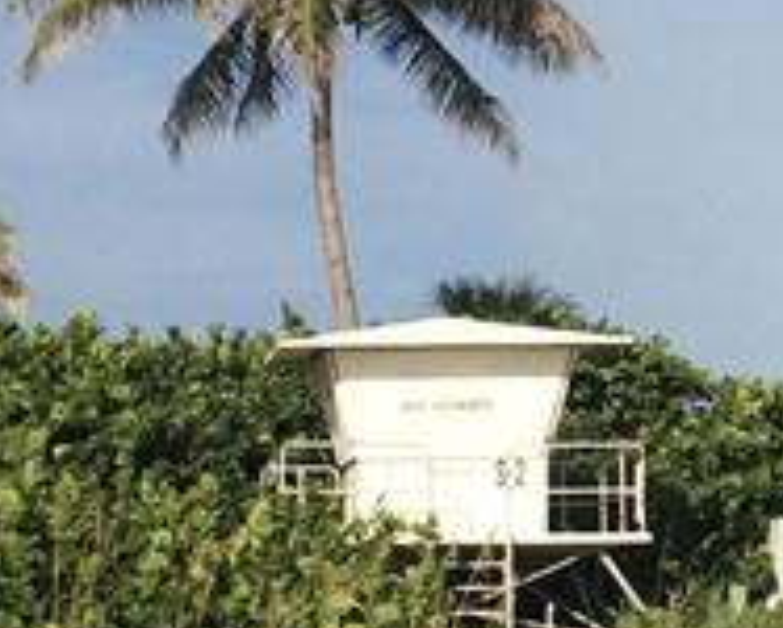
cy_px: 88
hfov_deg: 11.4
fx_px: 3596
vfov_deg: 9.9
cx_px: 1470
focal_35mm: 155
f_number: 2.2
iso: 32
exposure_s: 1/3165
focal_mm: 4.15
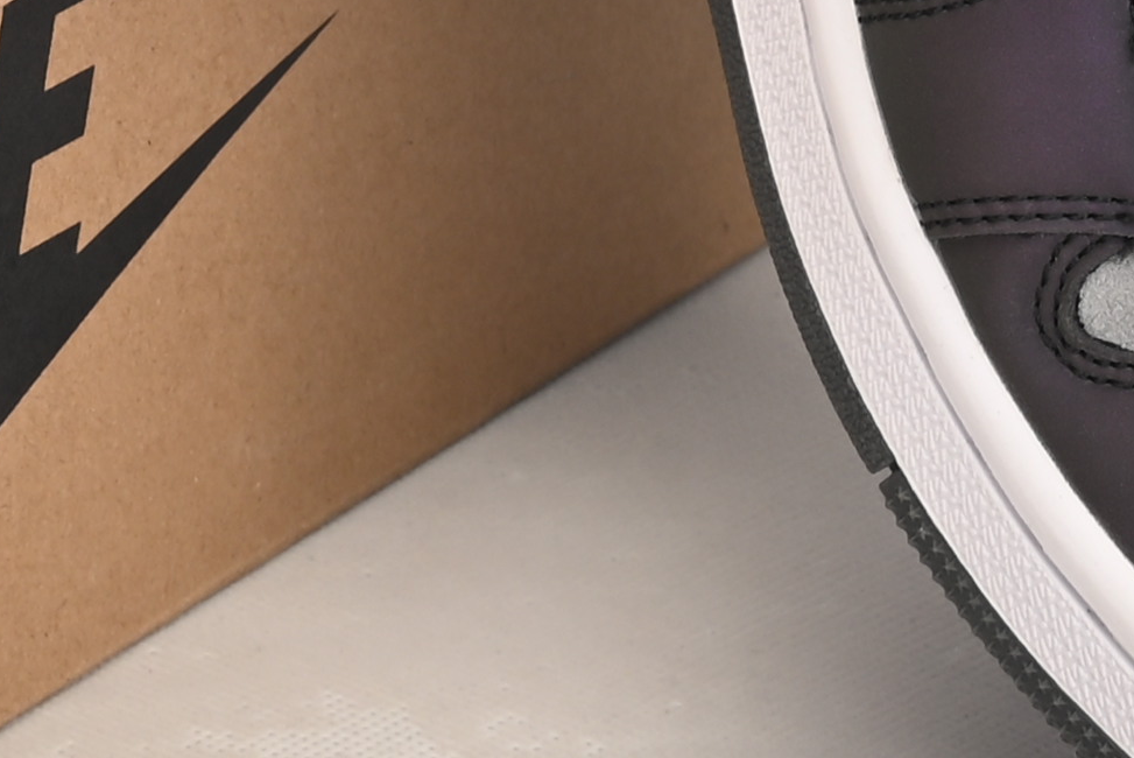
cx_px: -183
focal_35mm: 309
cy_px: -399
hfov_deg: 6.6
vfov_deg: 4.4
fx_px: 9739
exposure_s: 1/200
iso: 100
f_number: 11
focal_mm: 50
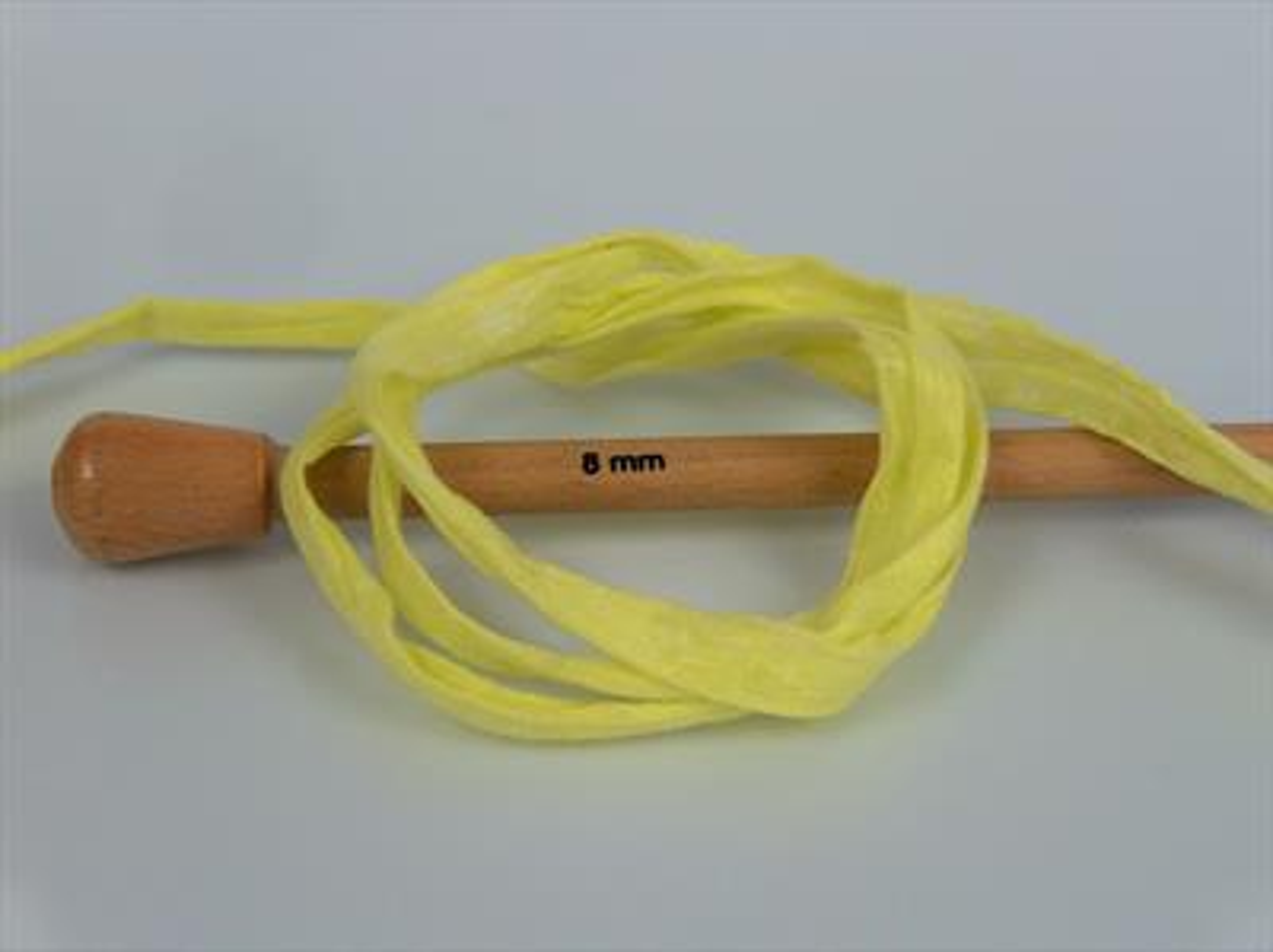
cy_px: 476
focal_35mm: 61
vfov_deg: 24.0
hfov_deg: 31.7
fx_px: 2241
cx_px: 636
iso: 105
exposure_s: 1/118
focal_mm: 12.53
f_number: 2.9
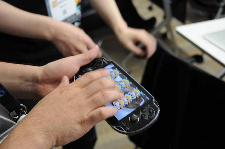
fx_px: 300
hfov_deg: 41.2
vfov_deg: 28.0
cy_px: 74
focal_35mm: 48
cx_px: 112
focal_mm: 32
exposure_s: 1/50
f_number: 4.2
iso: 640
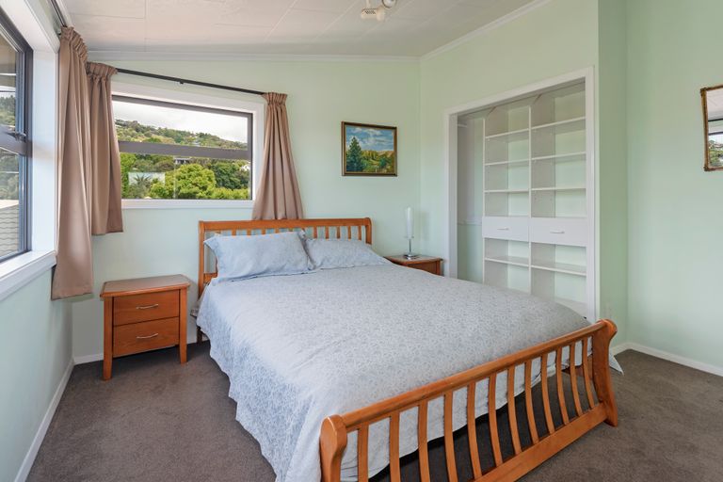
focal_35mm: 17
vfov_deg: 70.4
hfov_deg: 93.3
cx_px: 362
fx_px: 341
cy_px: 241
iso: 200
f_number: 9
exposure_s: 1/250
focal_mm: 17
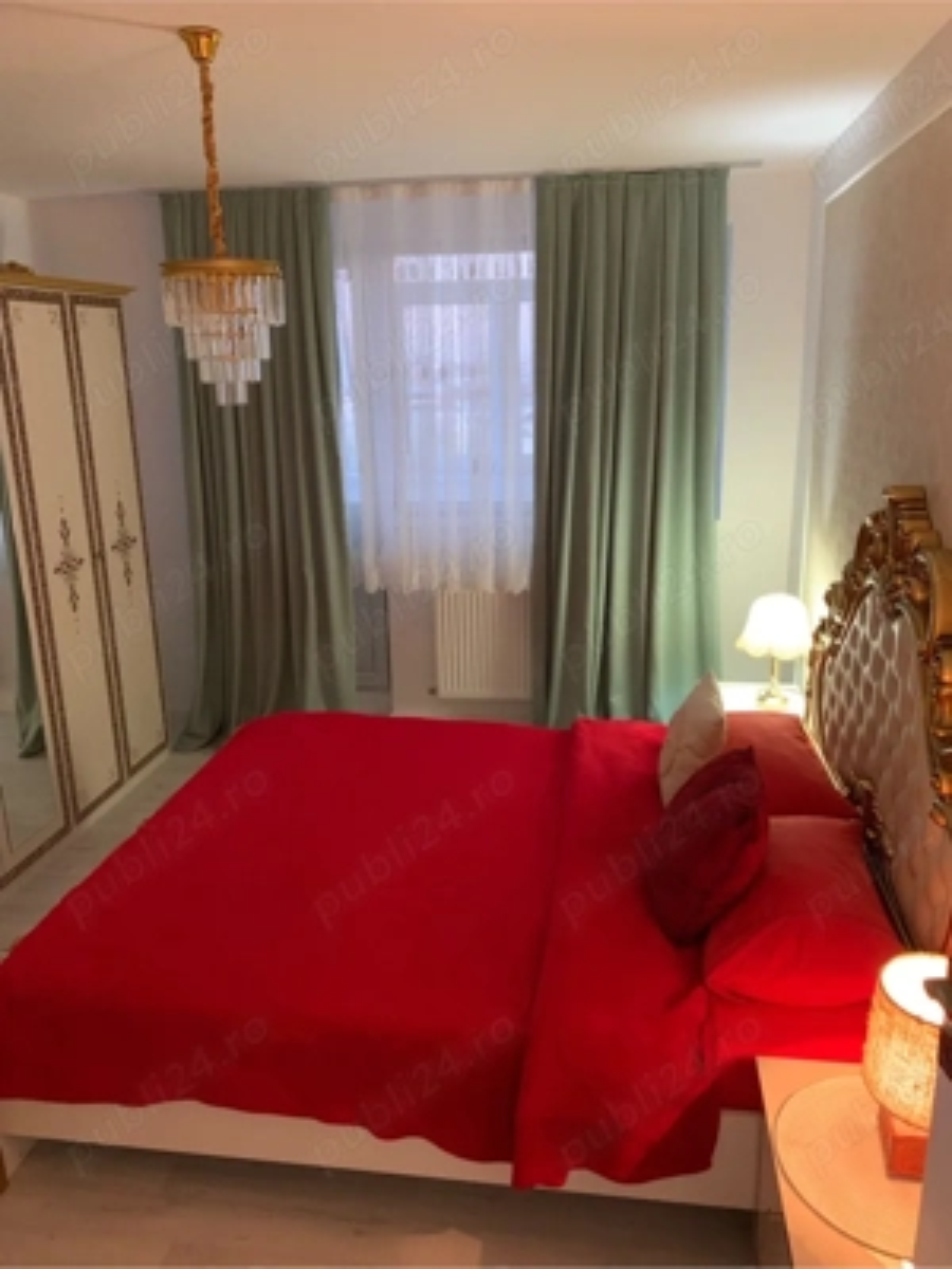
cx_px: 476
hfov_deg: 53.1
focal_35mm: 26
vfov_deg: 67.3
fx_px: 953
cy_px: 634
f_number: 1.8
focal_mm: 4.25
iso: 400
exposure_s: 1/25
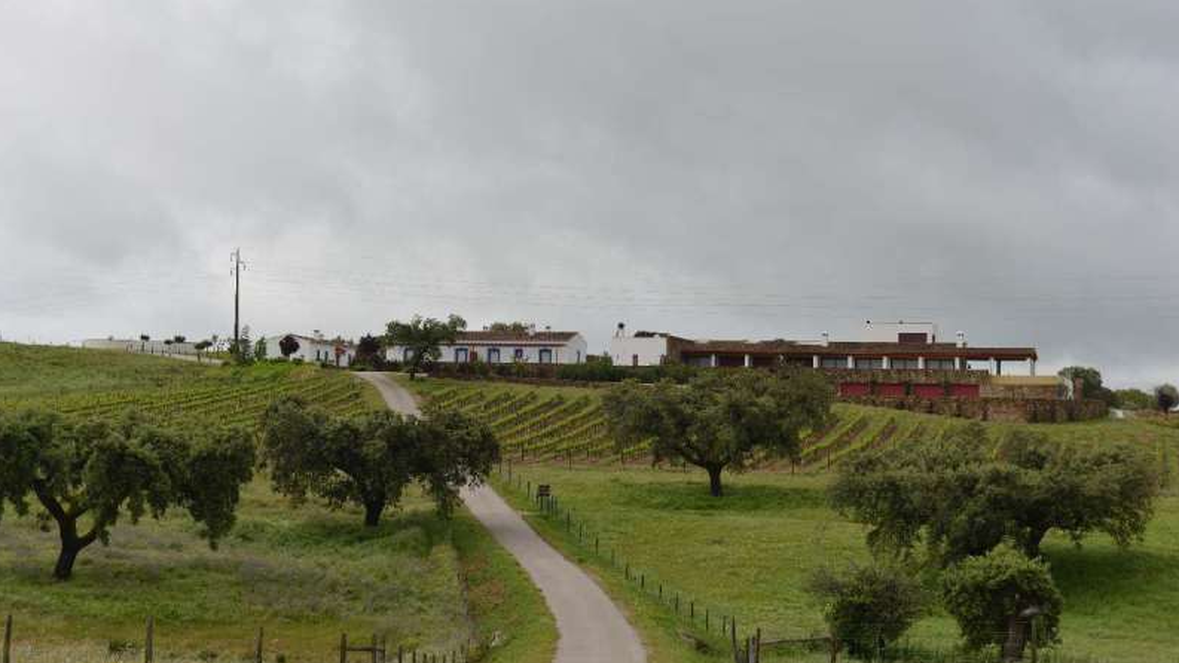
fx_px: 2313
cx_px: 587
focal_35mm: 74
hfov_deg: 28.6
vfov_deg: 16.3
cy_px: 370
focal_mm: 70
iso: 125
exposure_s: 1/250
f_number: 8
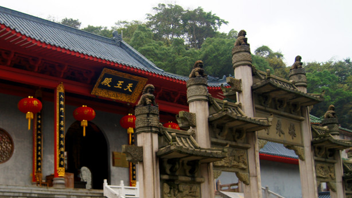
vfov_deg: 25.9
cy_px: 122
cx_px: 126
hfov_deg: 44.1
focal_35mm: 46
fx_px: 429
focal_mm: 18
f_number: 4.5
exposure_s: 1/60
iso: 100
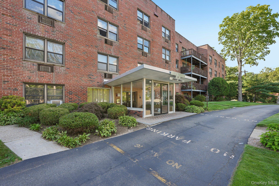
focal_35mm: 16
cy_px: 93
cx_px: 140
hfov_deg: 96.7
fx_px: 124
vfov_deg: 73.7
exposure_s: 1/30
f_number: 8
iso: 160
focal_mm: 16
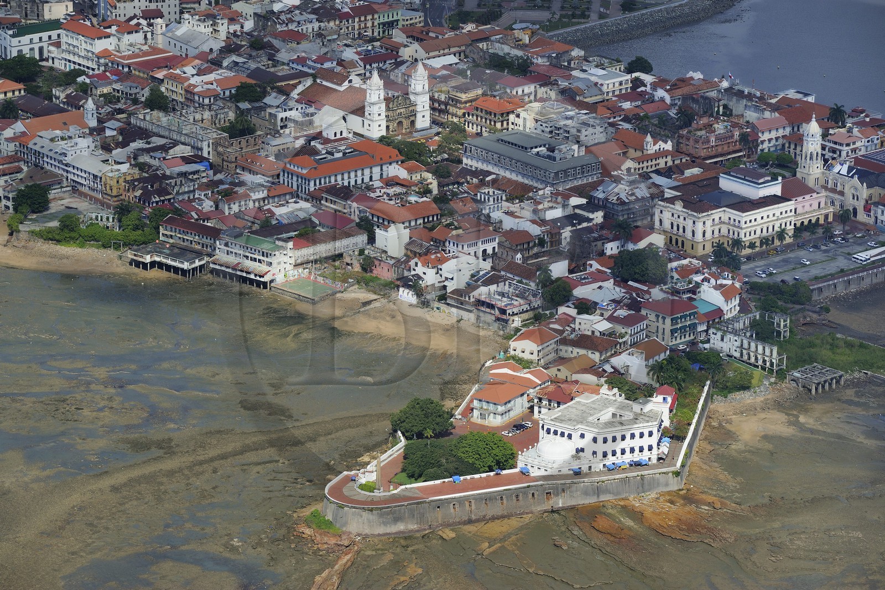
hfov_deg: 13.7
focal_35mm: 150
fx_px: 3687
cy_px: 295
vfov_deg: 9.1
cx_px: 442
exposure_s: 1/1000
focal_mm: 150
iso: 200
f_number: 8
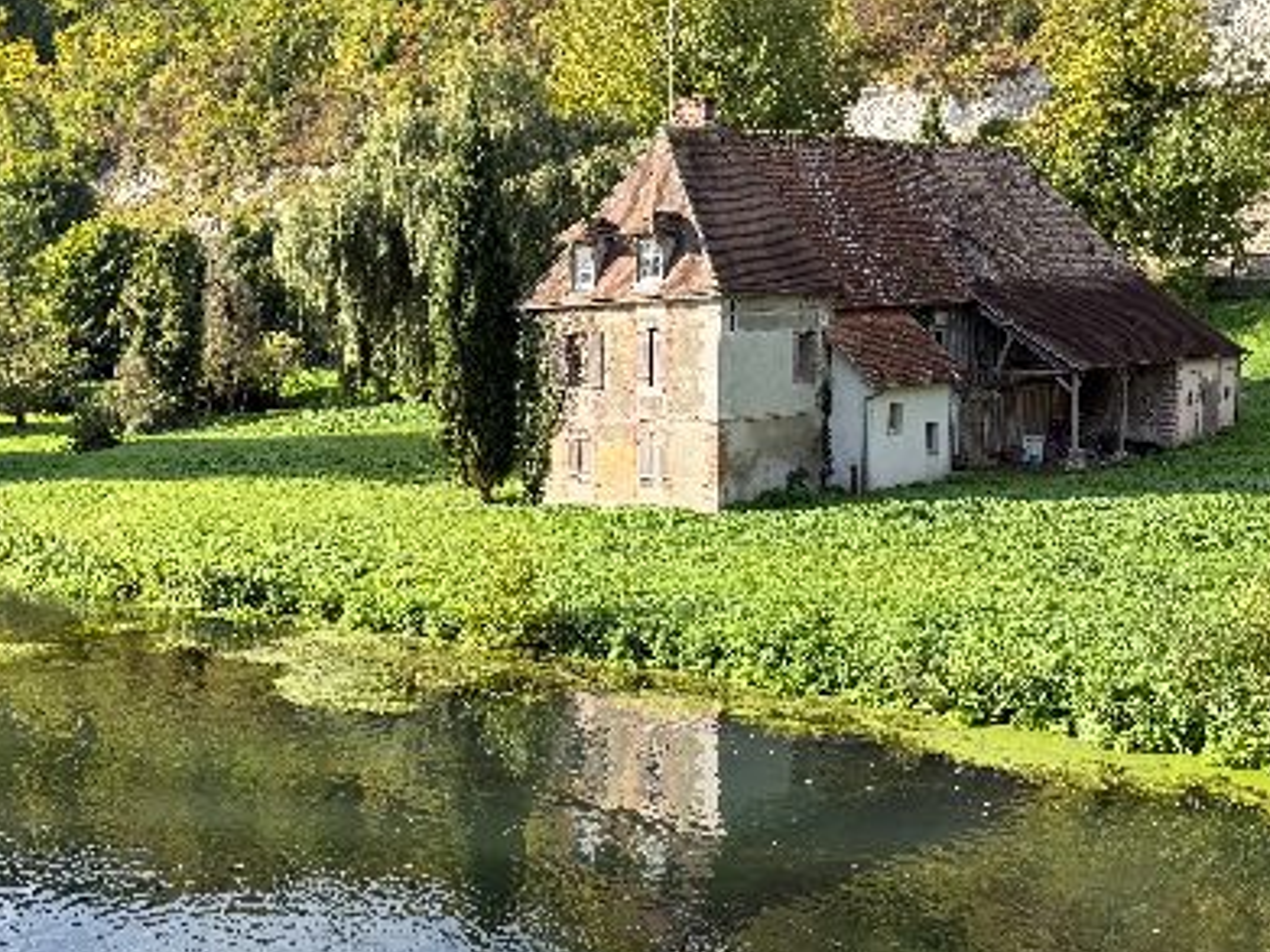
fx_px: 1577
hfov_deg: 42.1
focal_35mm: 43
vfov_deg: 33.5
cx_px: 266
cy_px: 573
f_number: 1.78
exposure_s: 1/1174
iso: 80
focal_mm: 6.76
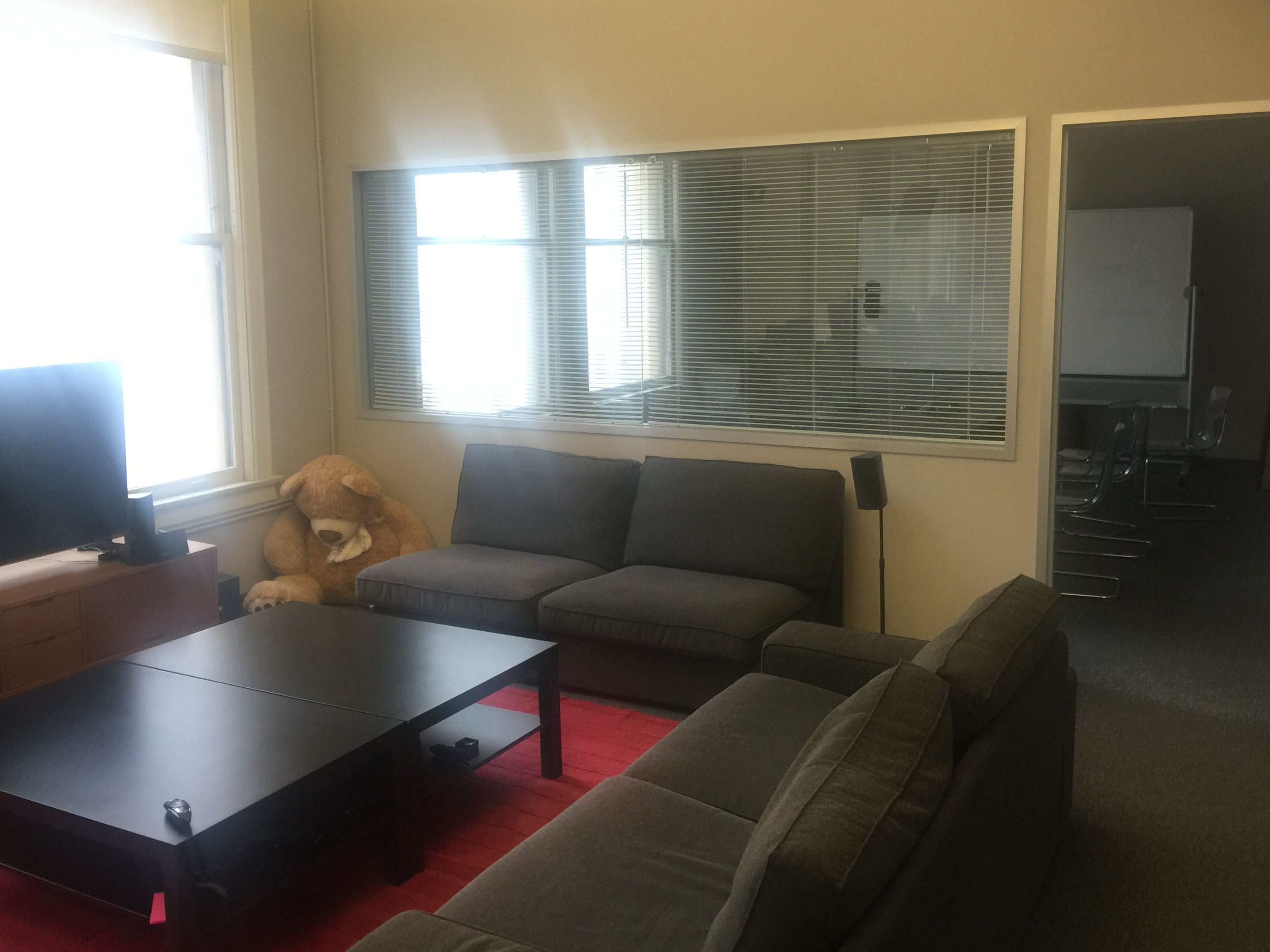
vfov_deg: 42.9
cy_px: 422
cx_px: 584
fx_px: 1211
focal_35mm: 33
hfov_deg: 55.3
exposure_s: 1/30
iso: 50
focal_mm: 4.15
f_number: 2.2
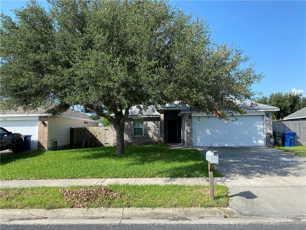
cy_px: 115
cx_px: 153
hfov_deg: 67.3
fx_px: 230
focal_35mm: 26
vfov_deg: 53.1
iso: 32
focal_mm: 4.25
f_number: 1.8
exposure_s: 1/1484
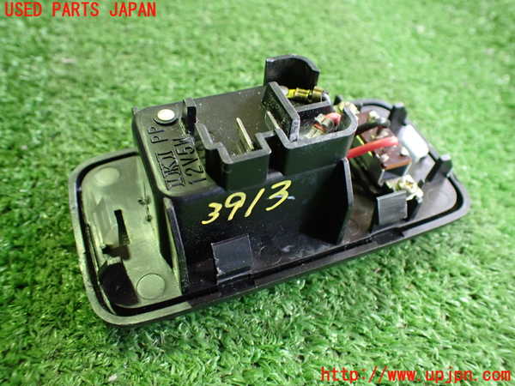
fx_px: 446
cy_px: 193
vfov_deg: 46.8
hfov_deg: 60.0
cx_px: 258
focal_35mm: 30
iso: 800
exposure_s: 1/40
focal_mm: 5.4
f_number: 2.3
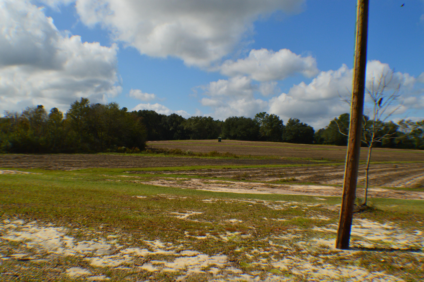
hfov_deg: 49.6
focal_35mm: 39
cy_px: 141
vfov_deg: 34.1
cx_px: 212
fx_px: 459
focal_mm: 26
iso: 360
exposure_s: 1/500
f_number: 11
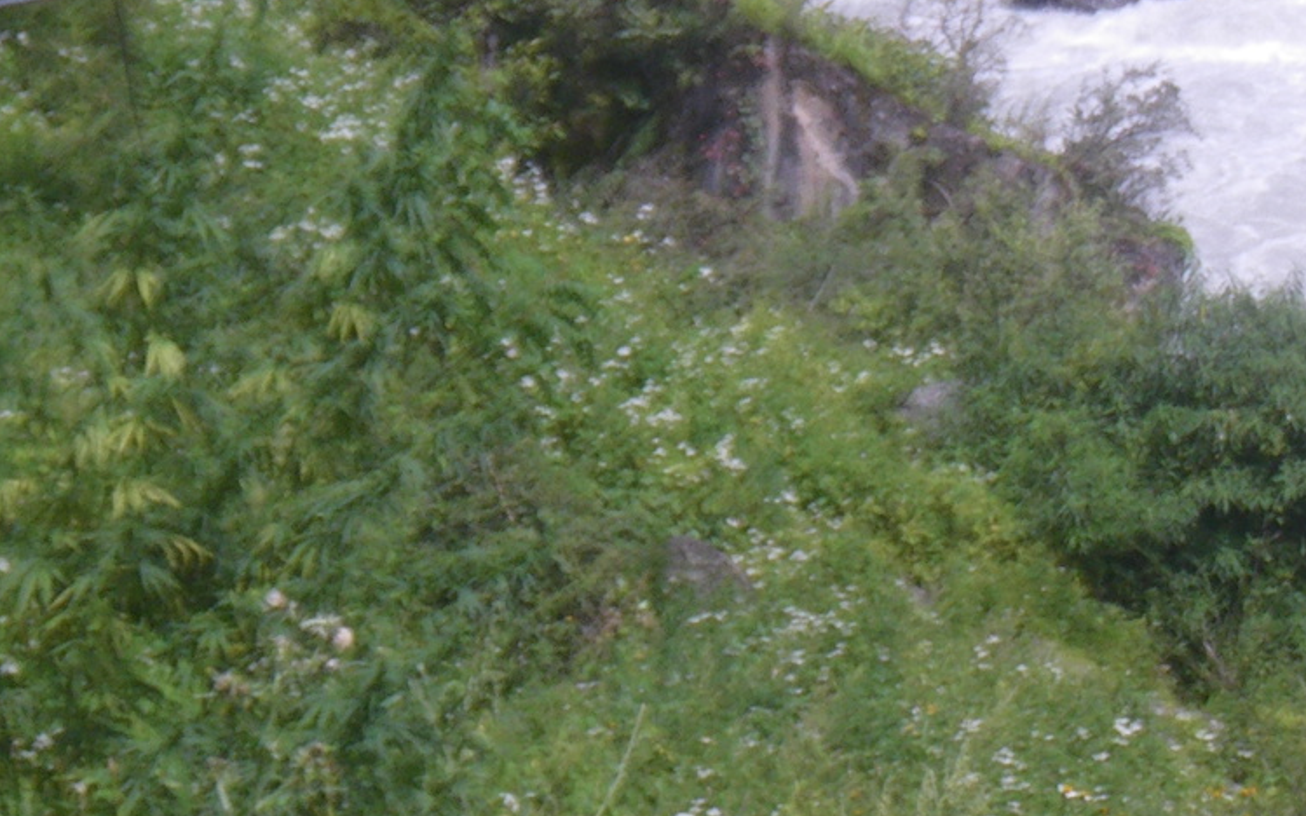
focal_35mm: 154
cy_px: -647
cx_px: 1461
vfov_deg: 8.2
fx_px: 5481
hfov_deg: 13.3
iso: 50
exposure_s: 1/200
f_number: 5
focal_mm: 7.5
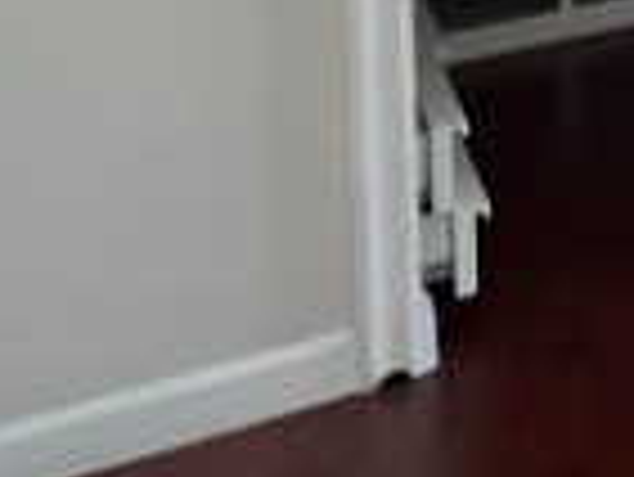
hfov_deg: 12.4
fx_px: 1686
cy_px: -598
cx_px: 1776
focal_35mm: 92
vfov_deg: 13.0
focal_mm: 1.57
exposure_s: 1/100
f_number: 1.8
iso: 80
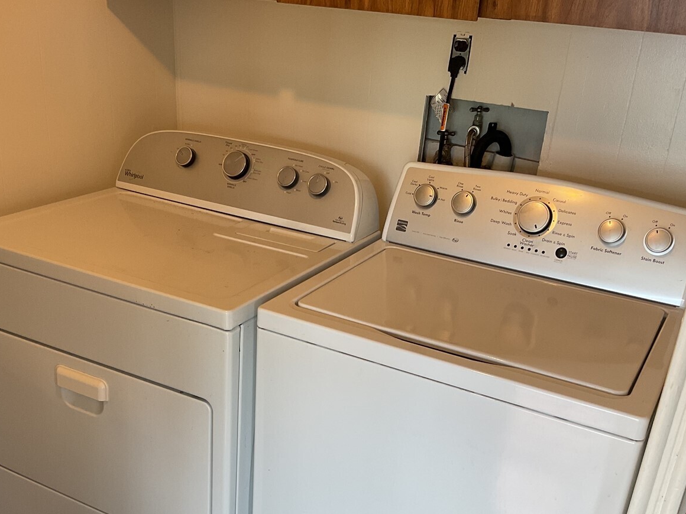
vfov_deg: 35.6
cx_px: 324
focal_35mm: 40
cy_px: 344
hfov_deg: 46.8
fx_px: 793
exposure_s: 1/120
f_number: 1.8
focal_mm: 3
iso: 50
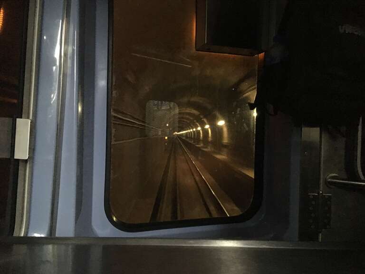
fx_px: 306
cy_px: 137
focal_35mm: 29
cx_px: 182
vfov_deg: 48.2
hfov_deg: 61.7
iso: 1250
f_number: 2.2
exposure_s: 1/15
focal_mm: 4.15
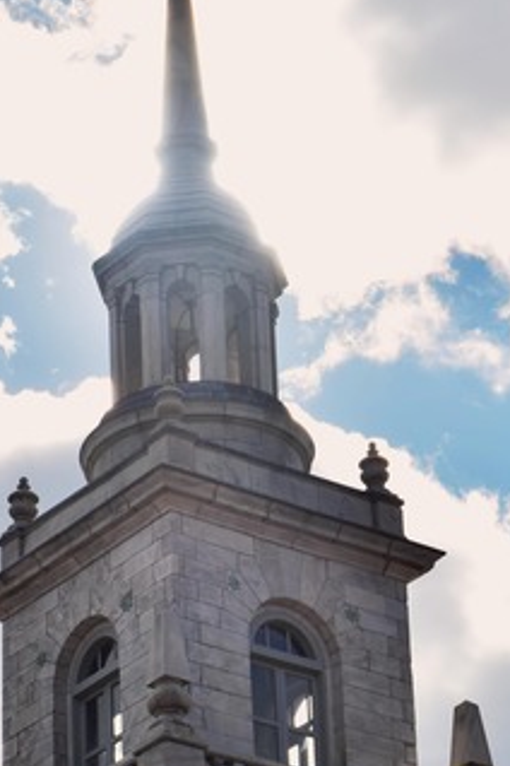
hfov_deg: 8.0
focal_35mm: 172
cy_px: 597
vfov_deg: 11.9
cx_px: 310
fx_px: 3655
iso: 100
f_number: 10
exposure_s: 1/500
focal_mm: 52
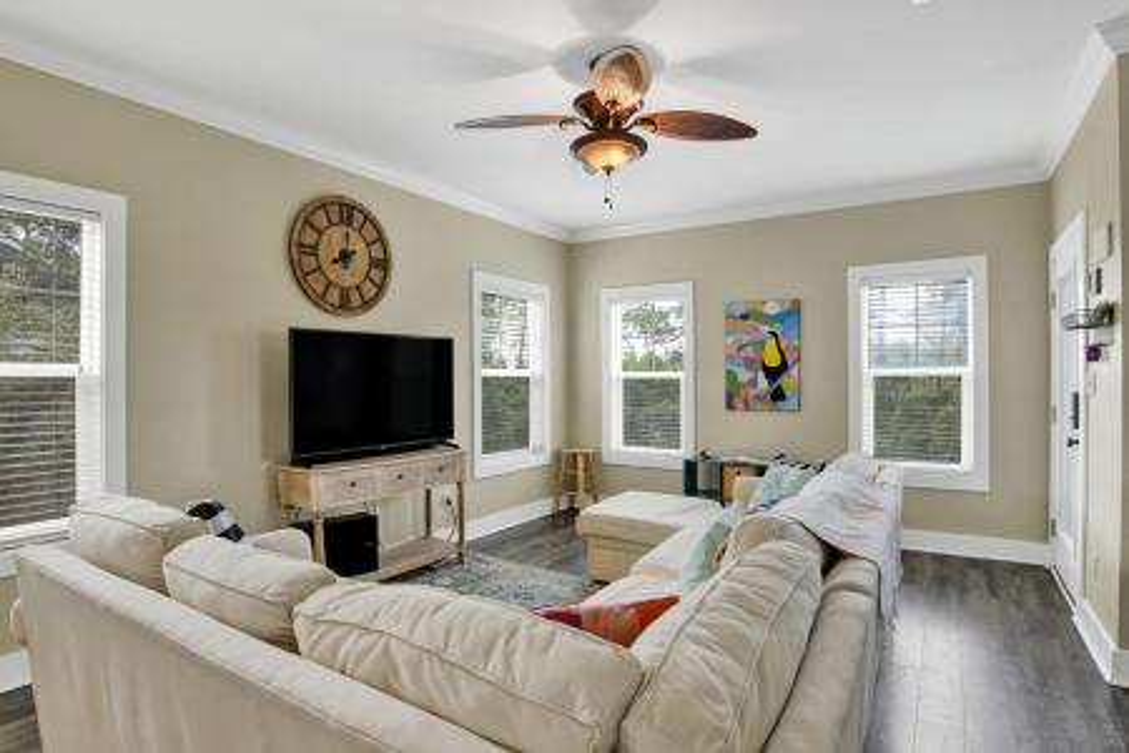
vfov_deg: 67.4
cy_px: 376
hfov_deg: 90.0
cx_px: 564
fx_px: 564
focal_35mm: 18
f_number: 11
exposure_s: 1/4
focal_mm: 18
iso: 200
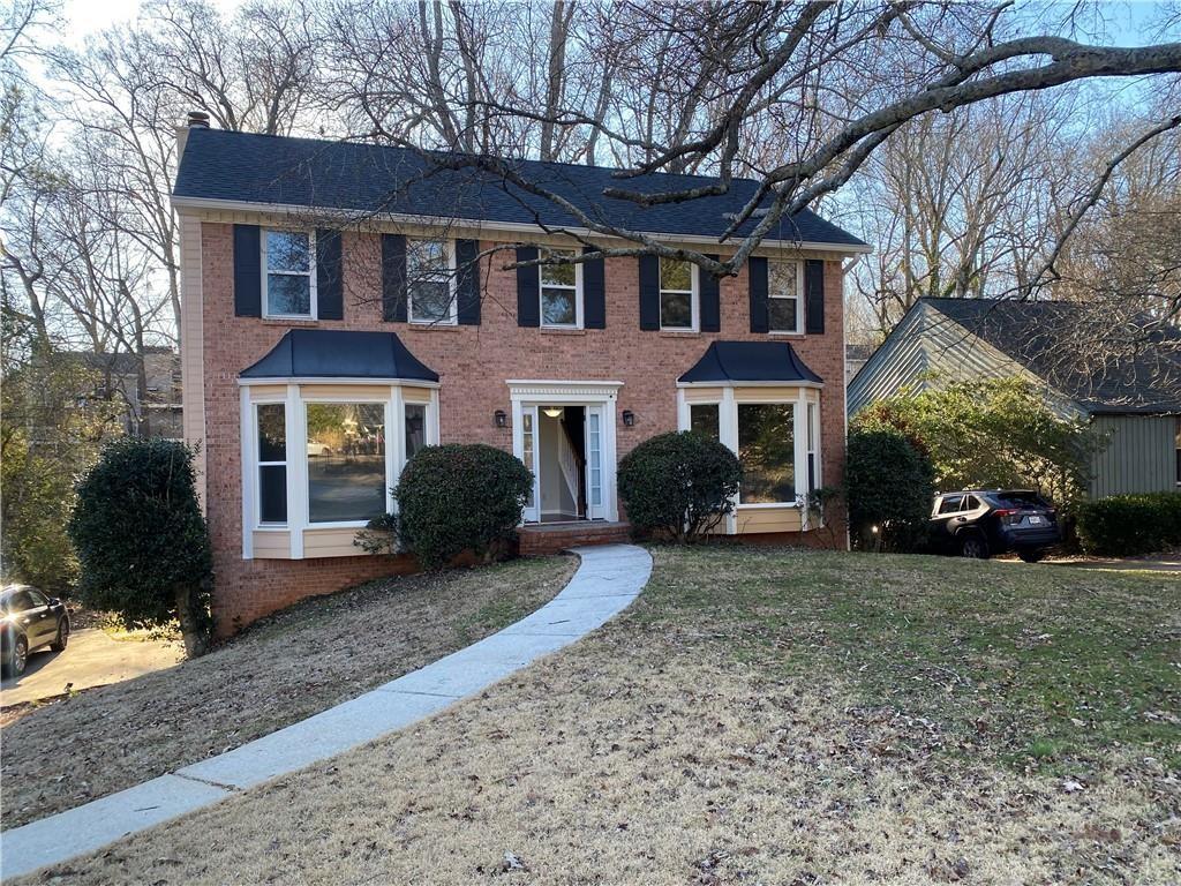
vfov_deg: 53.1
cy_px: 443
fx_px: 887
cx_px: 590
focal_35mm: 26
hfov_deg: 67.3
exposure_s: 1/257
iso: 32
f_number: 1.8
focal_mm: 4.25
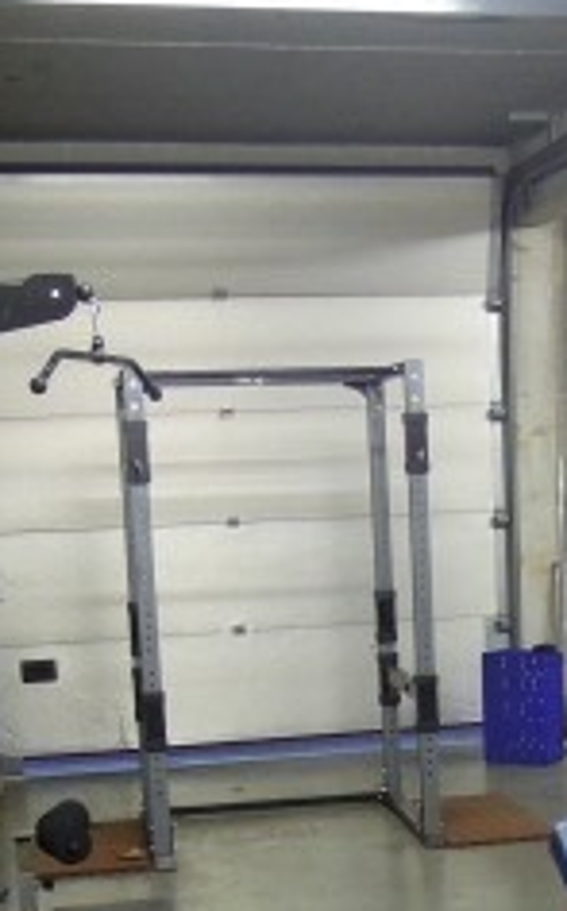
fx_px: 1710
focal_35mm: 69
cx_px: 486
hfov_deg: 18.6
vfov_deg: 28.8
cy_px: 791
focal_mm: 4.3
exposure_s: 1/15
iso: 400
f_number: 2.8
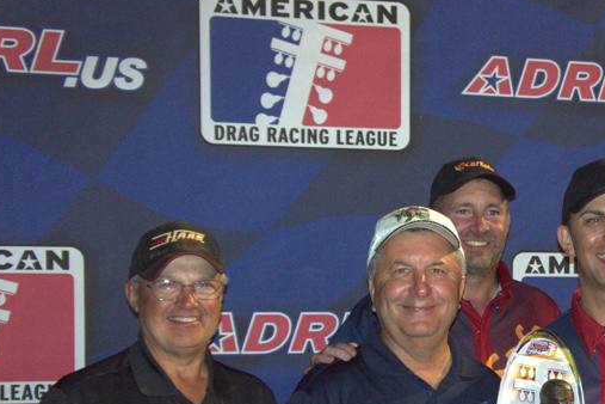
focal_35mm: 71
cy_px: 351
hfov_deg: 27.3
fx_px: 1193
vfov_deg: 18.9
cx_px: 562
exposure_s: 1/60
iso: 1600
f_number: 4
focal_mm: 24
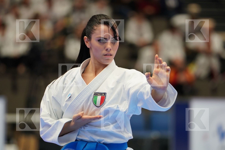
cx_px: 112
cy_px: 75
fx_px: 1875
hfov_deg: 6.9
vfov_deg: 4.6
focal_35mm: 300
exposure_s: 1/320
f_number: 2.8
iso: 800
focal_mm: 200
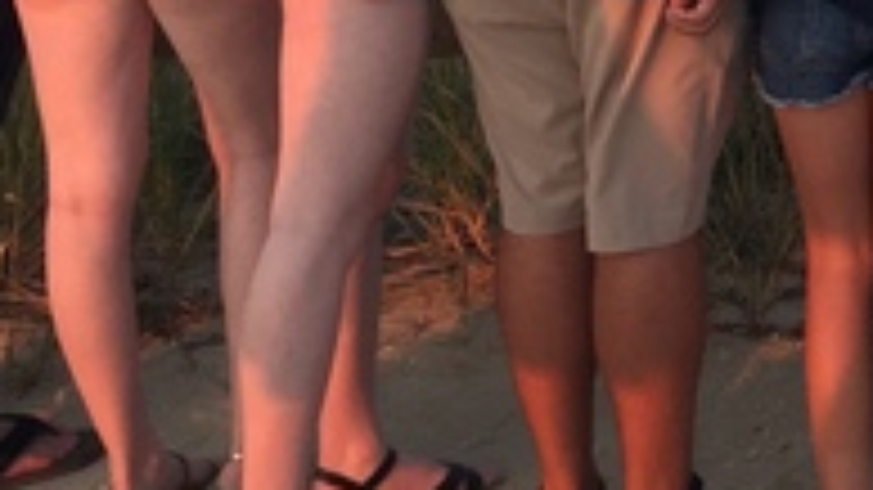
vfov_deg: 9.9
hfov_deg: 16.8
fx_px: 2708
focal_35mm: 117
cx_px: 1256
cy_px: -333
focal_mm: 4.15
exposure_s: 1/158
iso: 32
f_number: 2.2
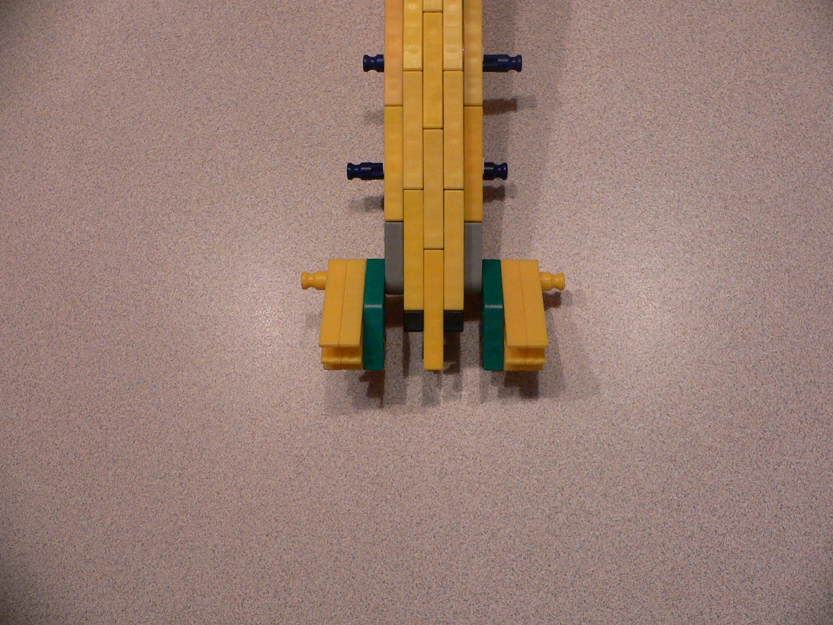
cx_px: 416
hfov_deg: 52.6
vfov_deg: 40.7
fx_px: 842
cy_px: 312
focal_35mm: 35
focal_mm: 4.6
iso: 200
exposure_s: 1/50
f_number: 2.8
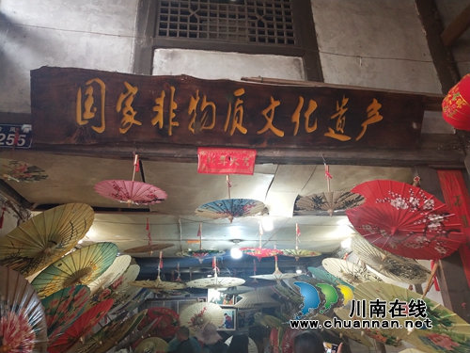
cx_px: 235
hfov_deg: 60.0
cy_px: 176
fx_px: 407
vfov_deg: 46.8
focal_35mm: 30
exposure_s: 1/100
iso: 238
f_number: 1.8
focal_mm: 3.95
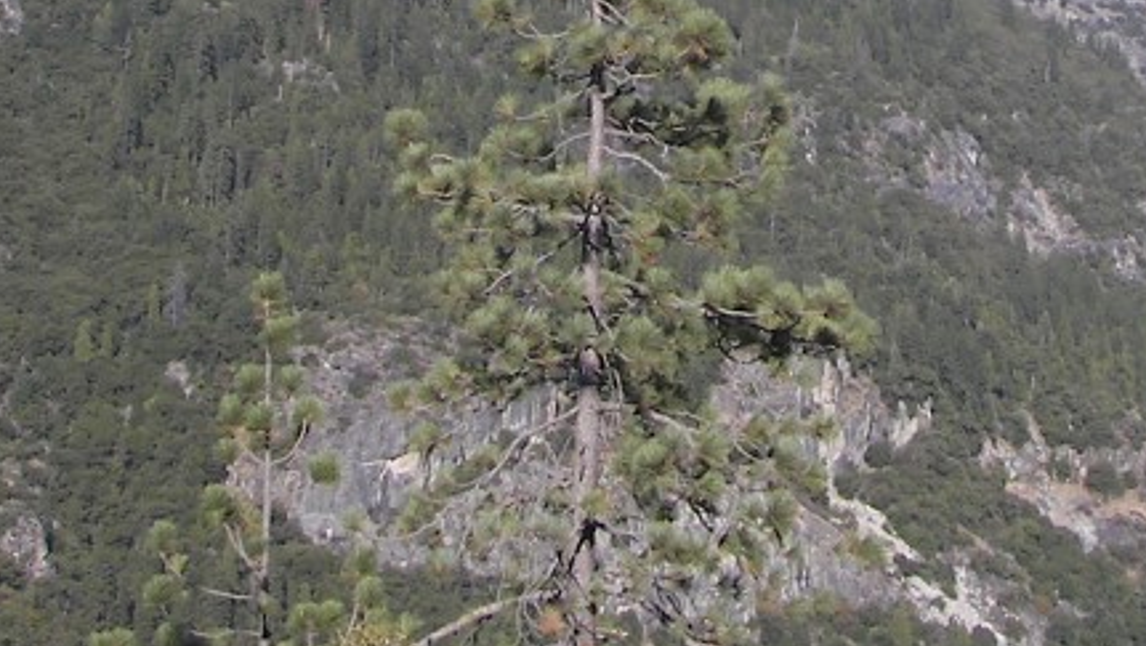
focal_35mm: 131
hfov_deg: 16.3
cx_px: 750
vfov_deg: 8.9
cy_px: -502
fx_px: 3983
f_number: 4
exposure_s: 1/800
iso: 64
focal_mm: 6
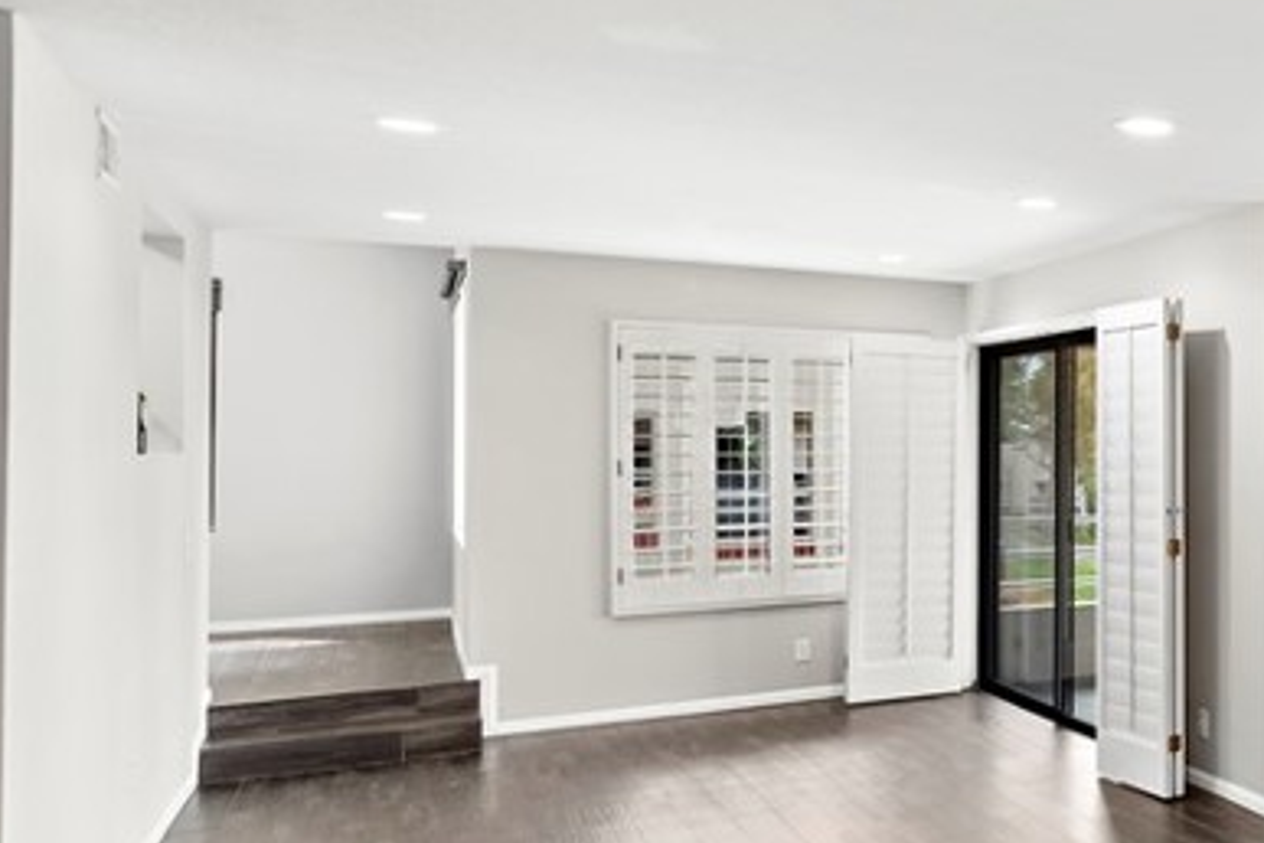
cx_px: 1480
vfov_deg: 35.9
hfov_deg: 39.3
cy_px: 456
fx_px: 1299
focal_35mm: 37
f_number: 7.1
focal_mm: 14
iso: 125
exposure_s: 1/60
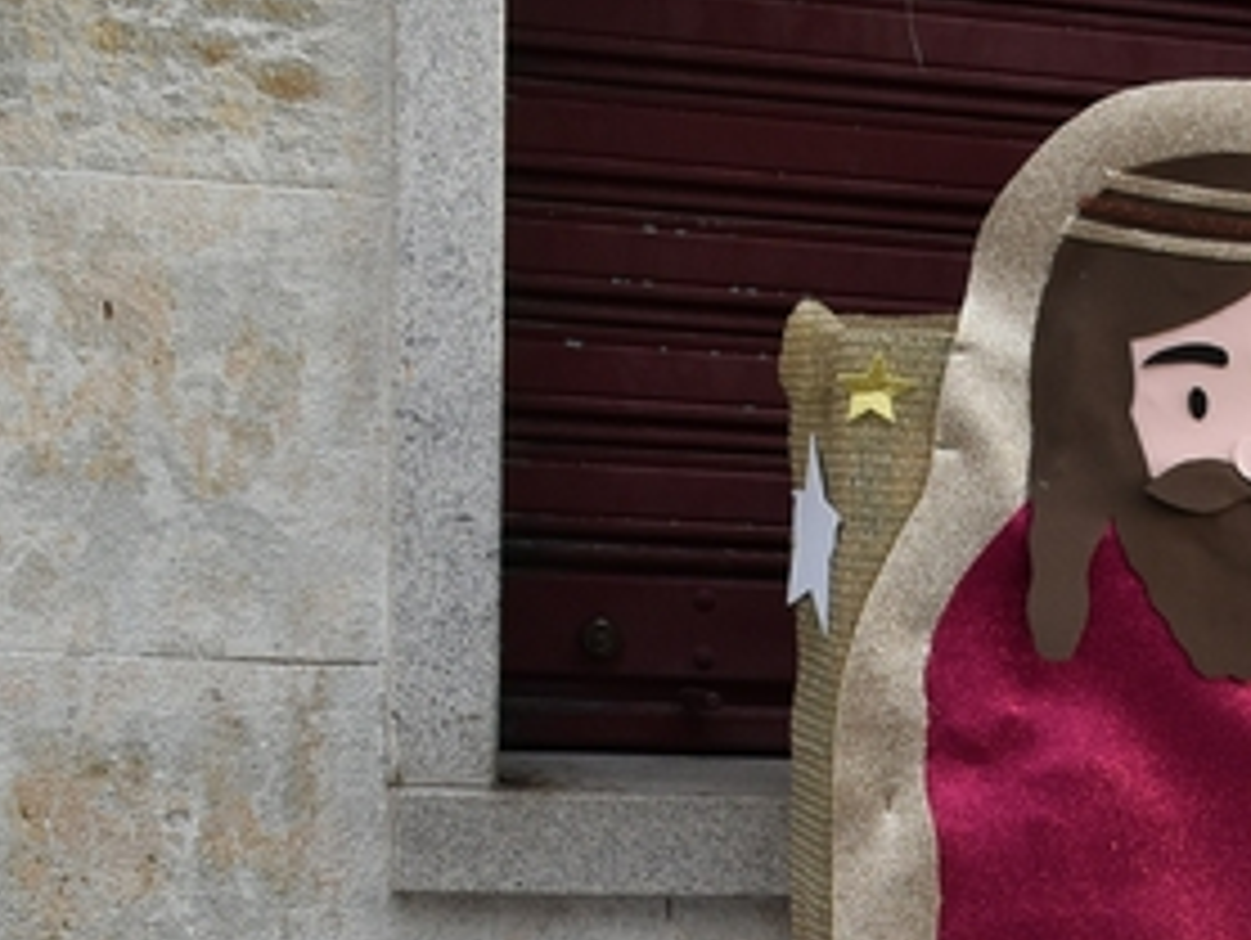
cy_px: 1241
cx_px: 1629
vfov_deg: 12.8
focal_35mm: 112
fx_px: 4051
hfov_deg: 16.6
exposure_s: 1/200
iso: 400
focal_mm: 24
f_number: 7.1
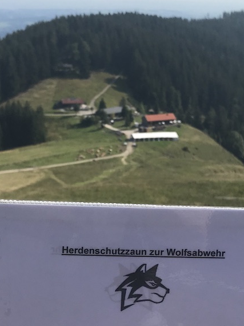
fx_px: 554
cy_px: 159
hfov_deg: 24.8
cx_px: 114
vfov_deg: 32.7
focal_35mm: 59
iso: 20
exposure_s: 1/2994
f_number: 1.8
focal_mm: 3.99
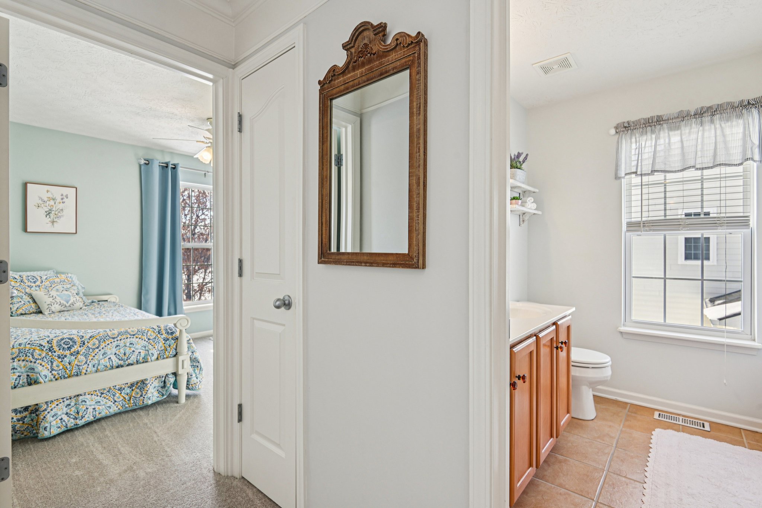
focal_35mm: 16
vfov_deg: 73.7
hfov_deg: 96.7
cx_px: 381
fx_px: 339
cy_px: 254
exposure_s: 1/30
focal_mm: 16
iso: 100
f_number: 8
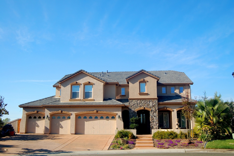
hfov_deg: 55.1
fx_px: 224
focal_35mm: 34
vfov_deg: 38.3
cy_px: 78
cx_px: 117
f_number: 7.1
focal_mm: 23
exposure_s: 1/160
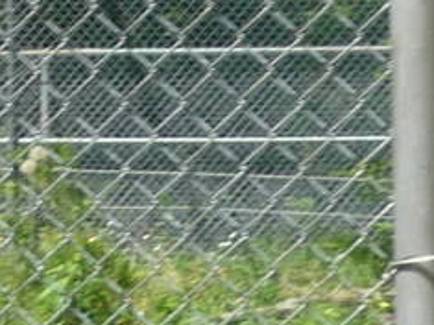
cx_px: -209
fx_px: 2820
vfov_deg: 6.4
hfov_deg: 8.6
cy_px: -297
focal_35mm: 225
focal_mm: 5.5
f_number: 2.8
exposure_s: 1/800
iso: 100
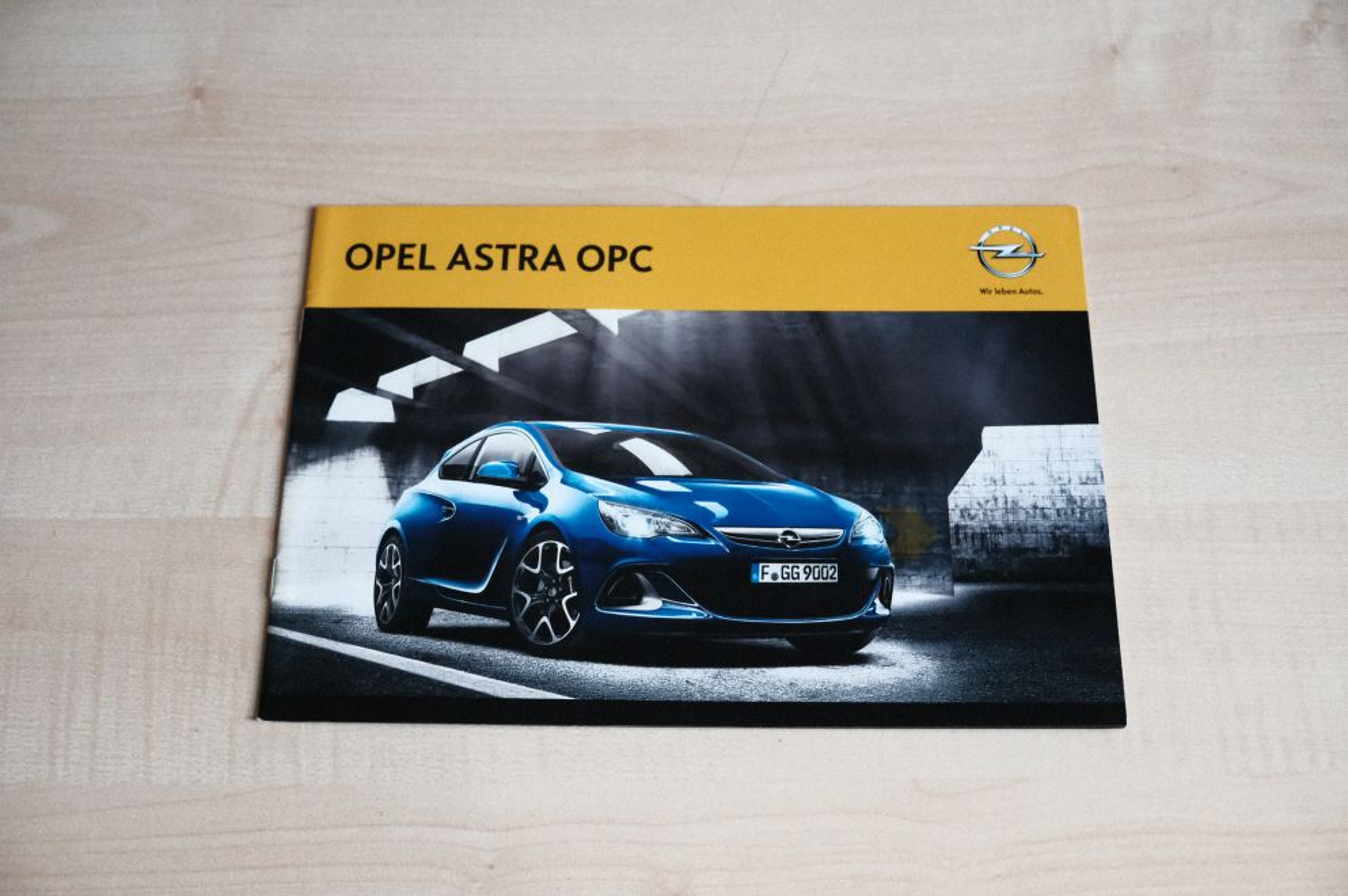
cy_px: 448
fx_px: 1421
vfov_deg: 35.0
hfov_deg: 50.7
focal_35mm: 38
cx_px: 674
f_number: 3.6
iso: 6400
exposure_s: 1/1700
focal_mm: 25.4
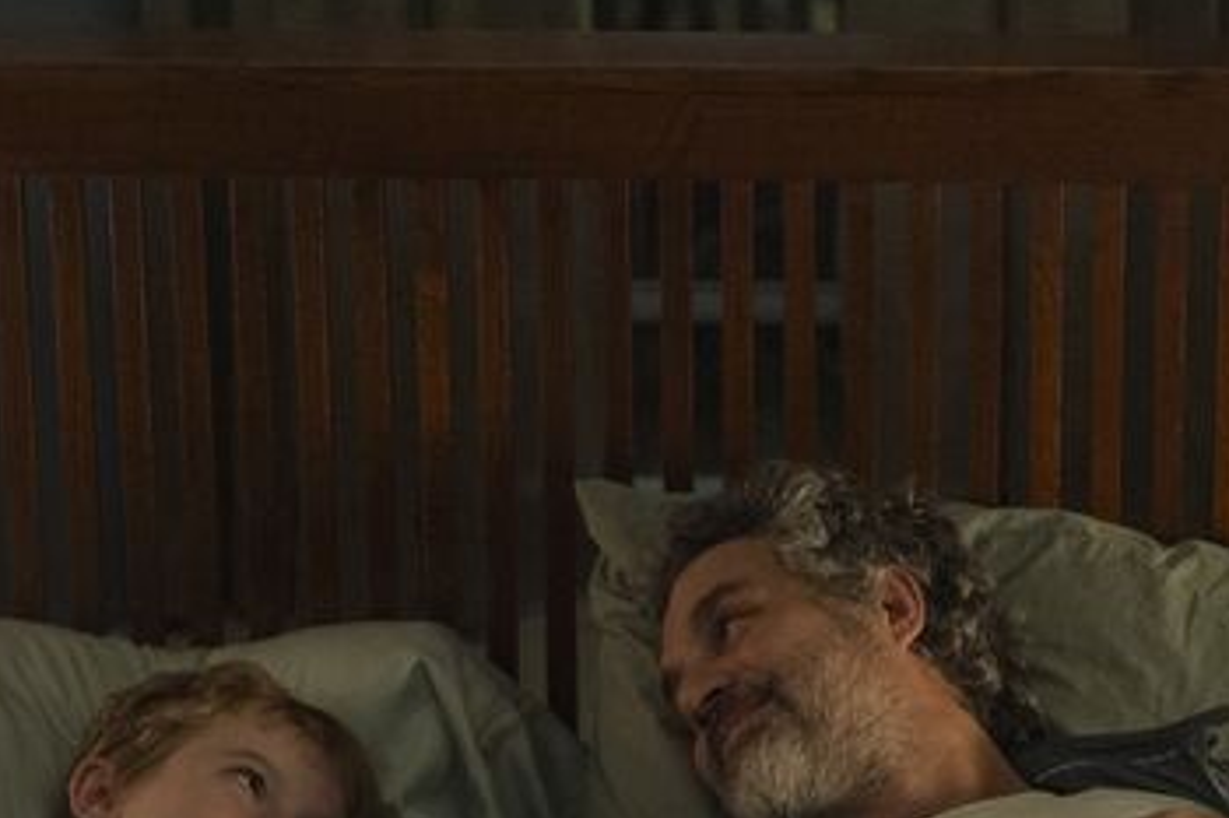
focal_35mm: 140
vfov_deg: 9.8
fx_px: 4777
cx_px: 667
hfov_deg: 14.7
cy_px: 679
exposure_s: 1/200
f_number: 1.4
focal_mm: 50
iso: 3200
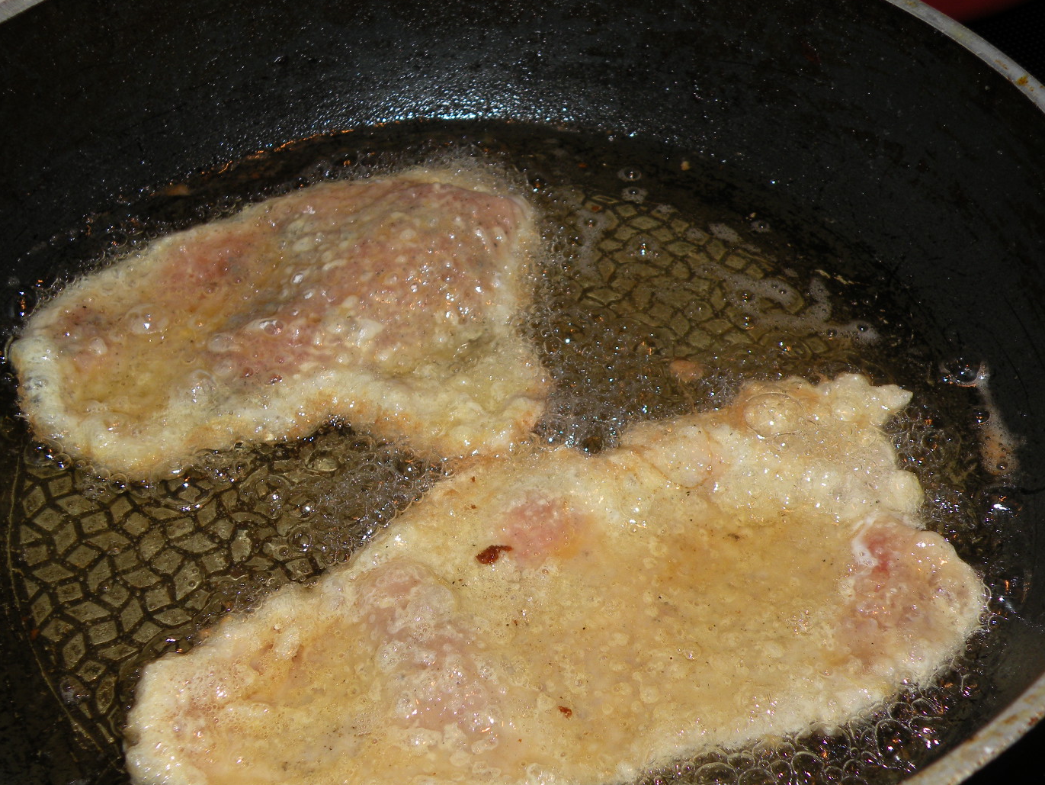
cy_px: 452
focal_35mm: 49
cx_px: 521
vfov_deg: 29.6
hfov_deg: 38.9
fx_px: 1480
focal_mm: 7.4
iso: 64
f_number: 3.2
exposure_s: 1/30
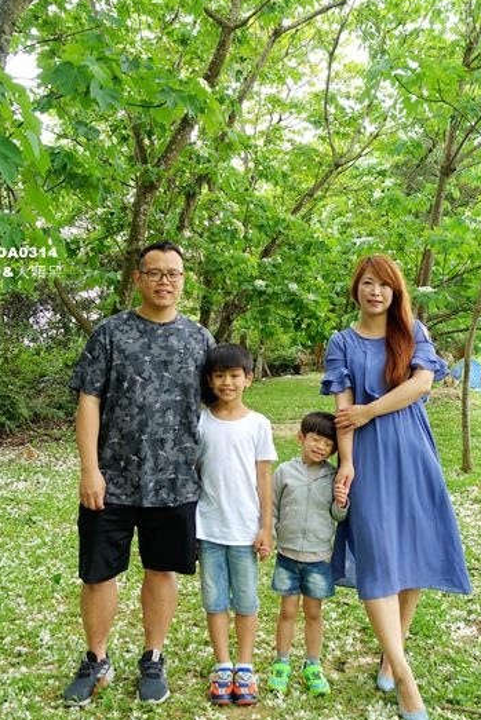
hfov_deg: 36.9
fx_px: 721
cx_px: 231
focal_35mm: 36
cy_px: 306
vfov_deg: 52.9
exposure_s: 1/100
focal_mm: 10.81
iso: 125
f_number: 2.8
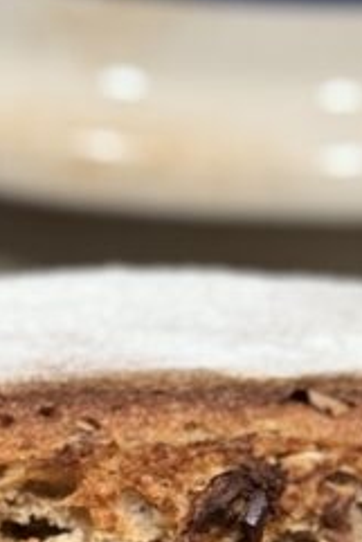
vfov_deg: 9.6
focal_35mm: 212
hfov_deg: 6.5
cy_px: 513
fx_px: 3193
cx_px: 121
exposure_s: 1/40
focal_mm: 6.76
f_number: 1.78
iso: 320
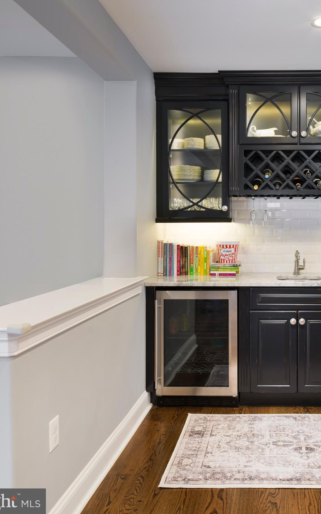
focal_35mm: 23
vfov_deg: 77.2
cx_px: 309
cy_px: 255
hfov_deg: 45.9
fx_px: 322
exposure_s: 1/100
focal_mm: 21
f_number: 10
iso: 800
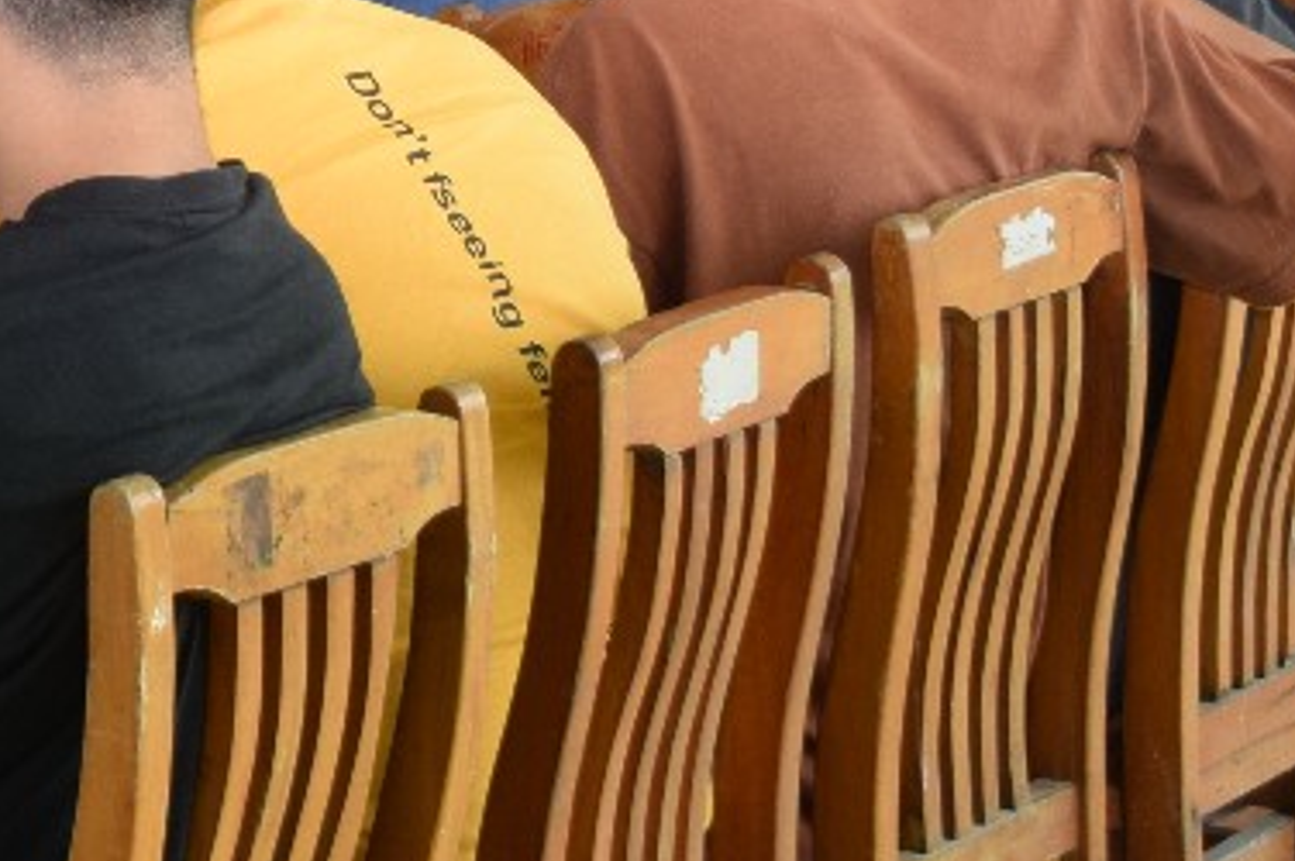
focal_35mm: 166
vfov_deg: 8.0
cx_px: -1023
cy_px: -554
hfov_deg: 11.5
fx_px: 5966
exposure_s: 1/400
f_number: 5.6
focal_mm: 26
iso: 500
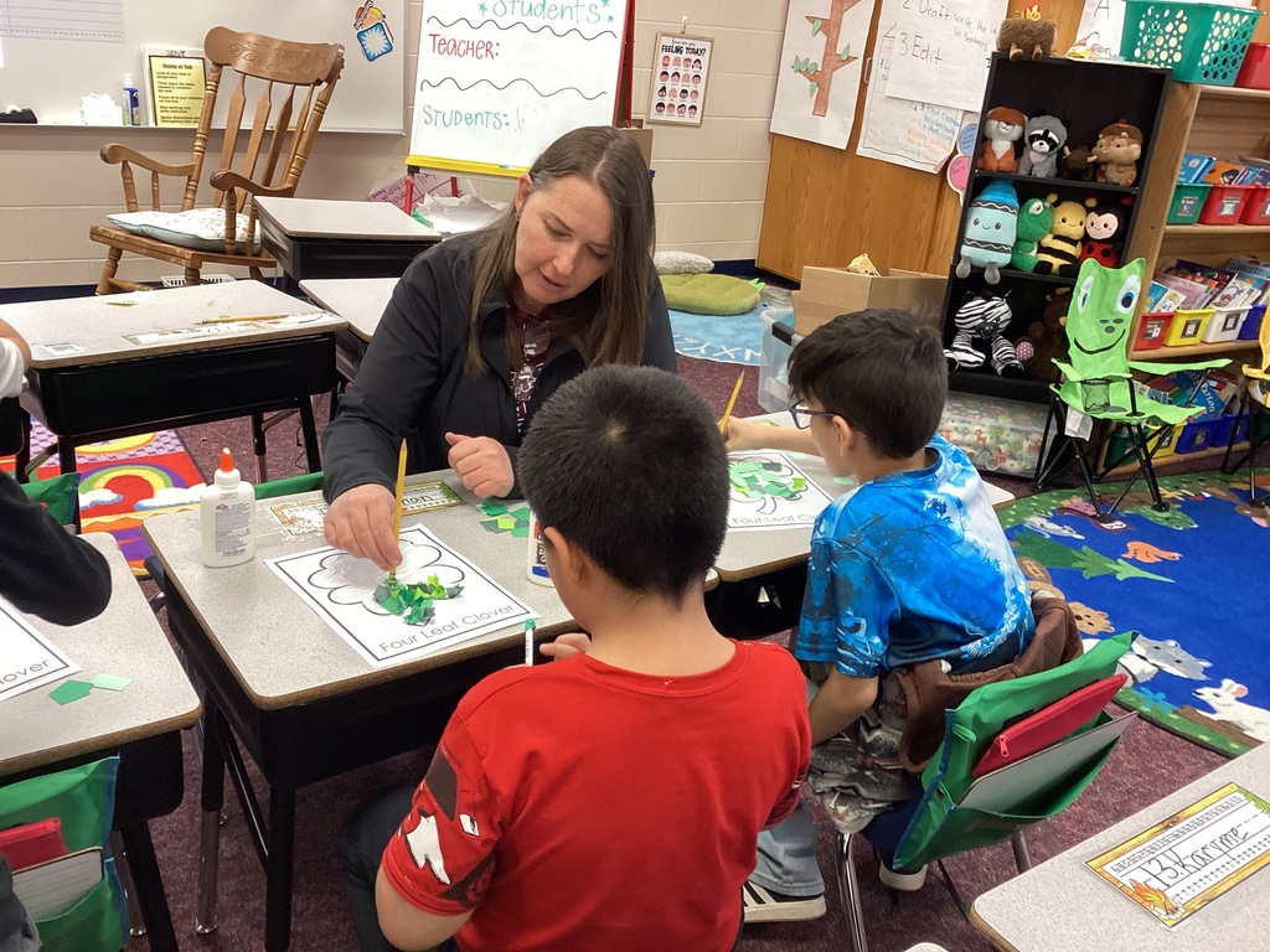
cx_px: 635
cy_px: 476
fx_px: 1137
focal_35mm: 31
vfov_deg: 45.4
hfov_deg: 58.4
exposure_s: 1/50
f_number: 2.4
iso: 160
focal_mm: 3.3
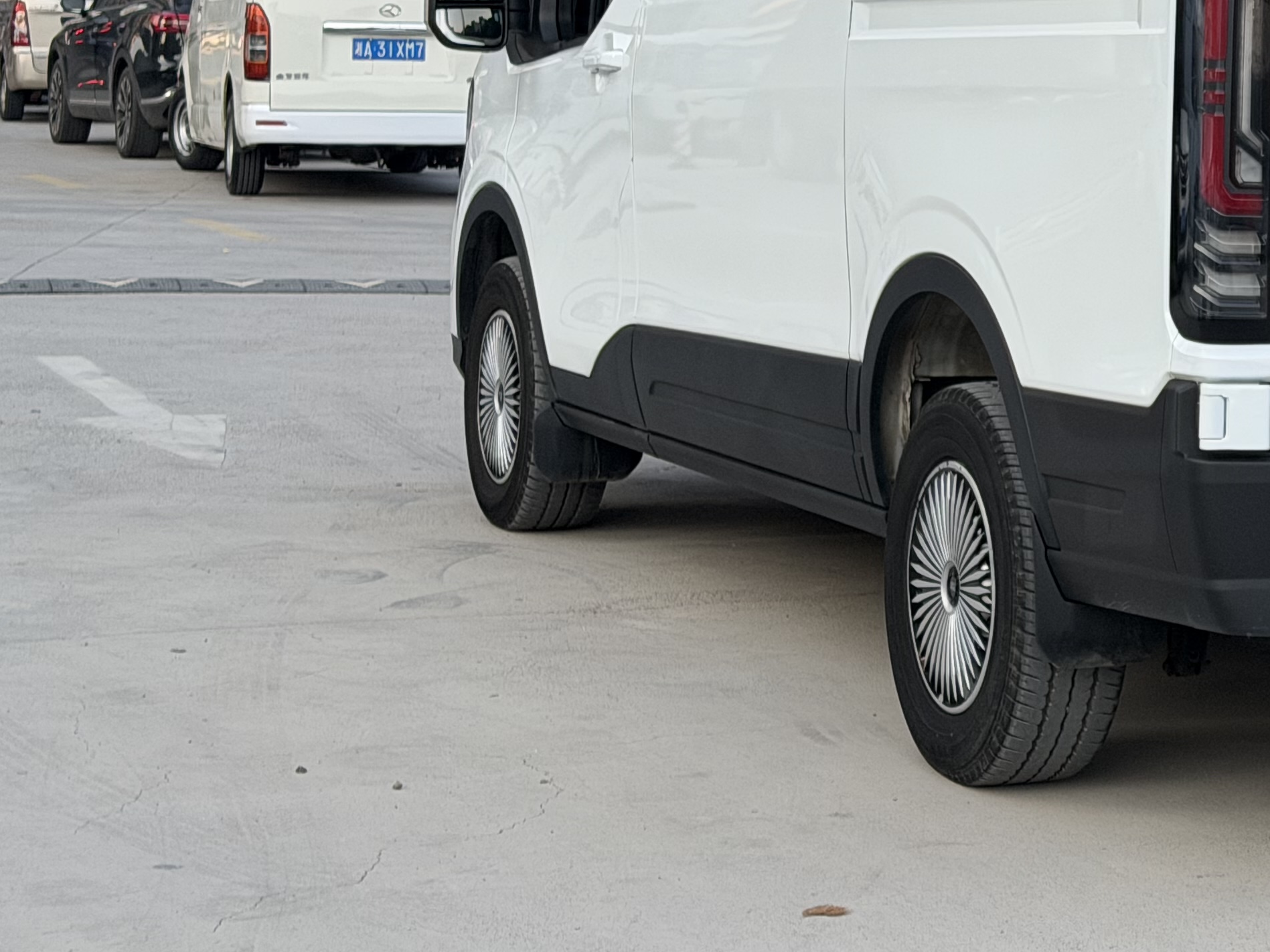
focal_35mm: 102
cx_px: 1338
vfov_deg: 14.3
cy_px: 5
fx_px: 3742
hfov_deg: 18.6
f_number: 1.78
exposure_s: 1/1307
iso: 64
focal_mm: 6.76
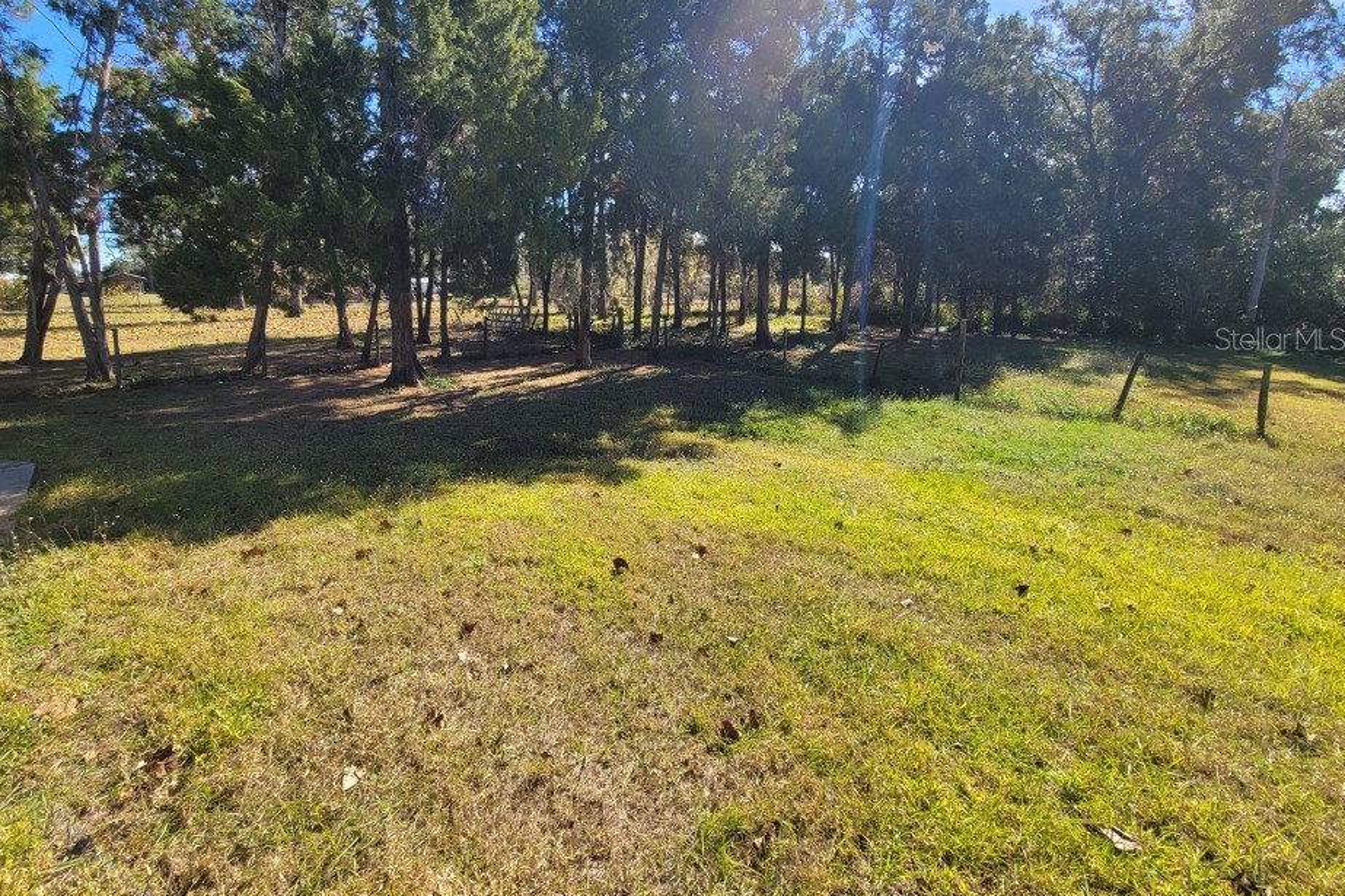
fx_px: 560
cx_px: 606
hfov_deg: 100.1
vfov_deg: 76.0
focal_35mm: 15
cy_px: 338
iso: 50
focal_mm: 2.2
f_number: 2.2
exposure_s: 1/1019
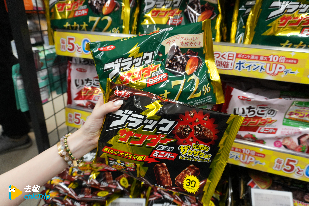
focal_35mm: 24
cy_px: 103
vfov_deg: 53.1
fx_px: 206
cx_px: 154
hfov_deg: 73.7
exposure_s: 1/60
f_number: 4
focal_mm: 16
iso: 640
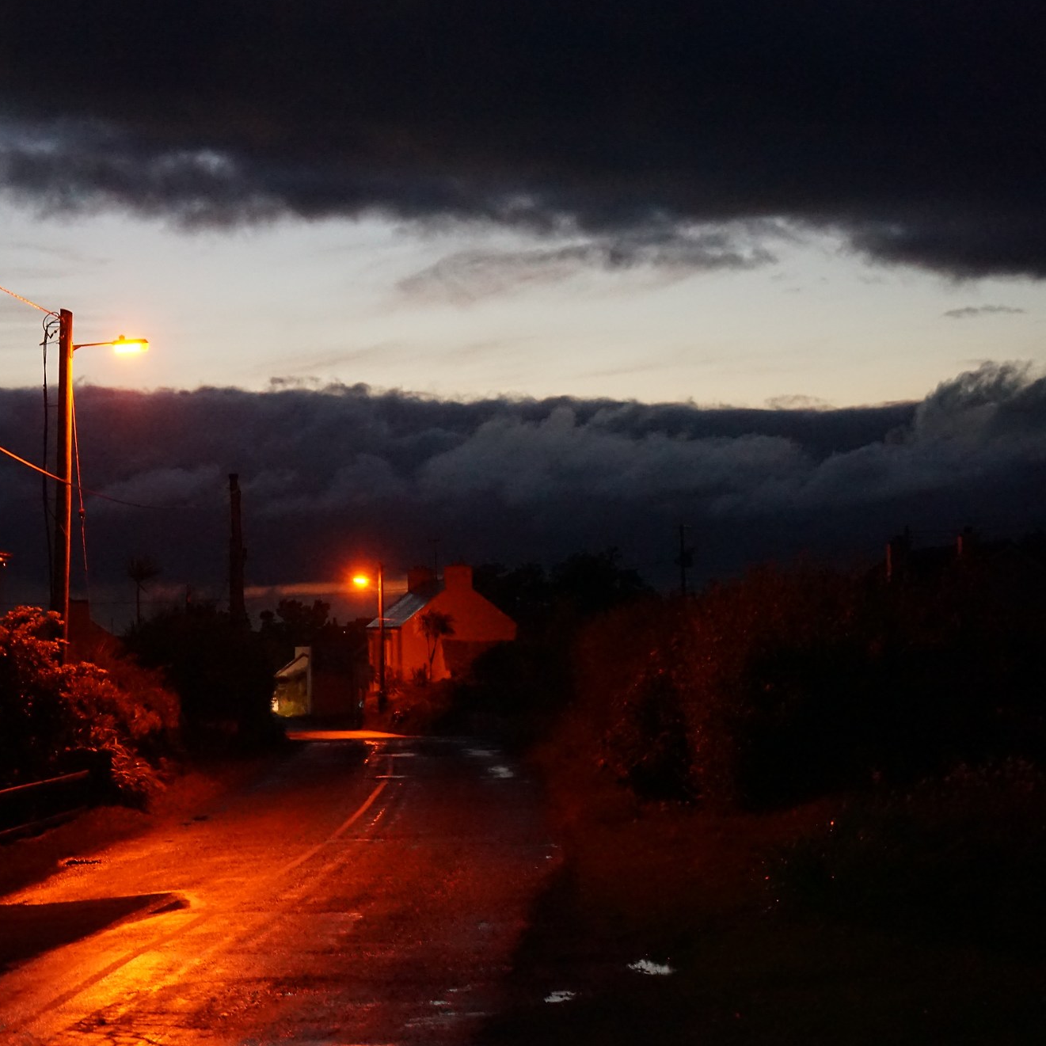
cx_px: 242
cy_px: 578
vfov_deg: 19.7
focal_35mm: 88
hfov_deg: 19.6
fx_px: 3008
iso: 6400
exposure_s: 1/50
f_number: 5
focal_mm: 57
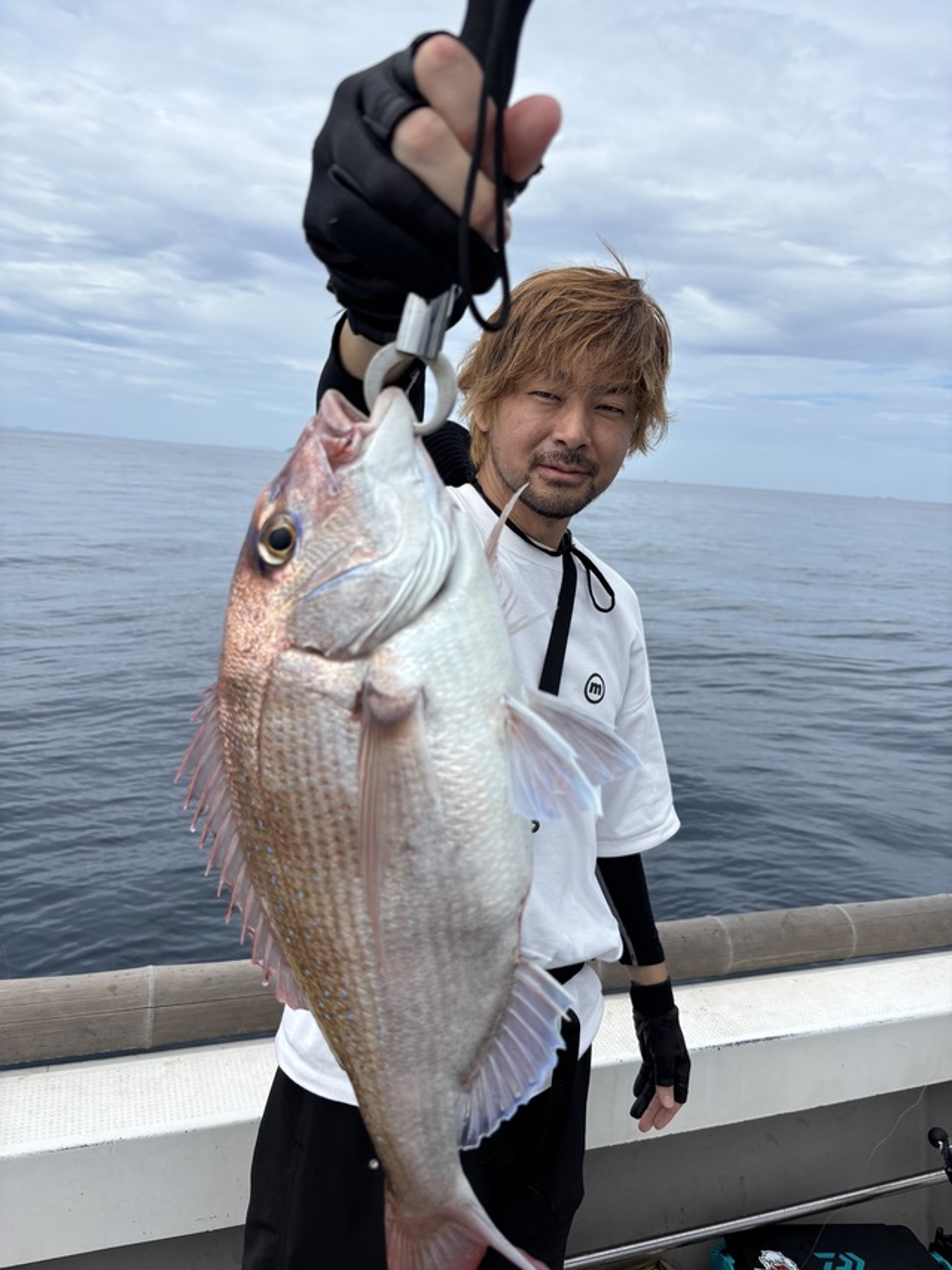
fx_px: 954
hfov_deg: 53.0
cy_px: 635
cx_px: 476
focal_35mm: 26
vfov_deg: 67.3
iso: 50
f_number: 1.6
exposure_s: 1/3937
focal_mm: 5.96
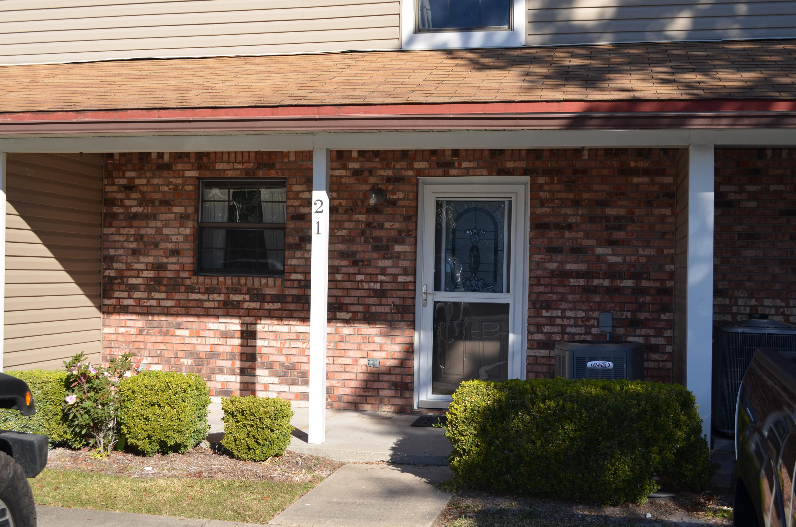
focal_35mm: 45
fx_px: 982
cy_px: 269
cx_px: 391
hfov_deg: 44.1
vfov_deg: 30.0
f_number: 8
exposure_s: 1/200
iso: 100
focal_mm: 29
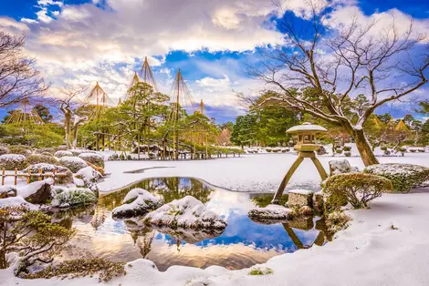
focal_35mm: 22
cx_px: 214
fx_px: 262
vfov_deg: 57.3
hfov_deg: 78.5
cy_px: 143
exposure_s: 1/10
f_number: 16
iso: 64
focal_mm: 22
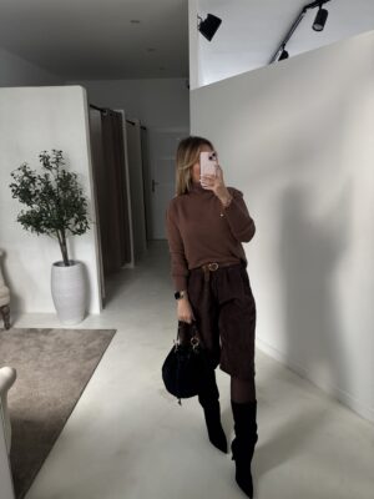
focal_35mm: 26
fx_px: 375
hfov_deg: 53.1
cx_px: 187
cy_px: 250
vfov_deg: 67.3
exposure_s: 1/60
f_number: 1.6
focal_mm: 5.96
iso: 250
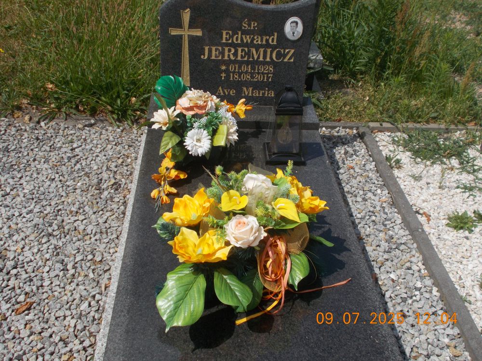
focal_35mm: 39
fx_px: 543
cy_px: 180
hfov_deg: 47.9
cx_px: 241
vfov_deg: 36.8
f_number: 3.9
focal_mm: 6.9
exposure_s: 1/1250
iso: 80
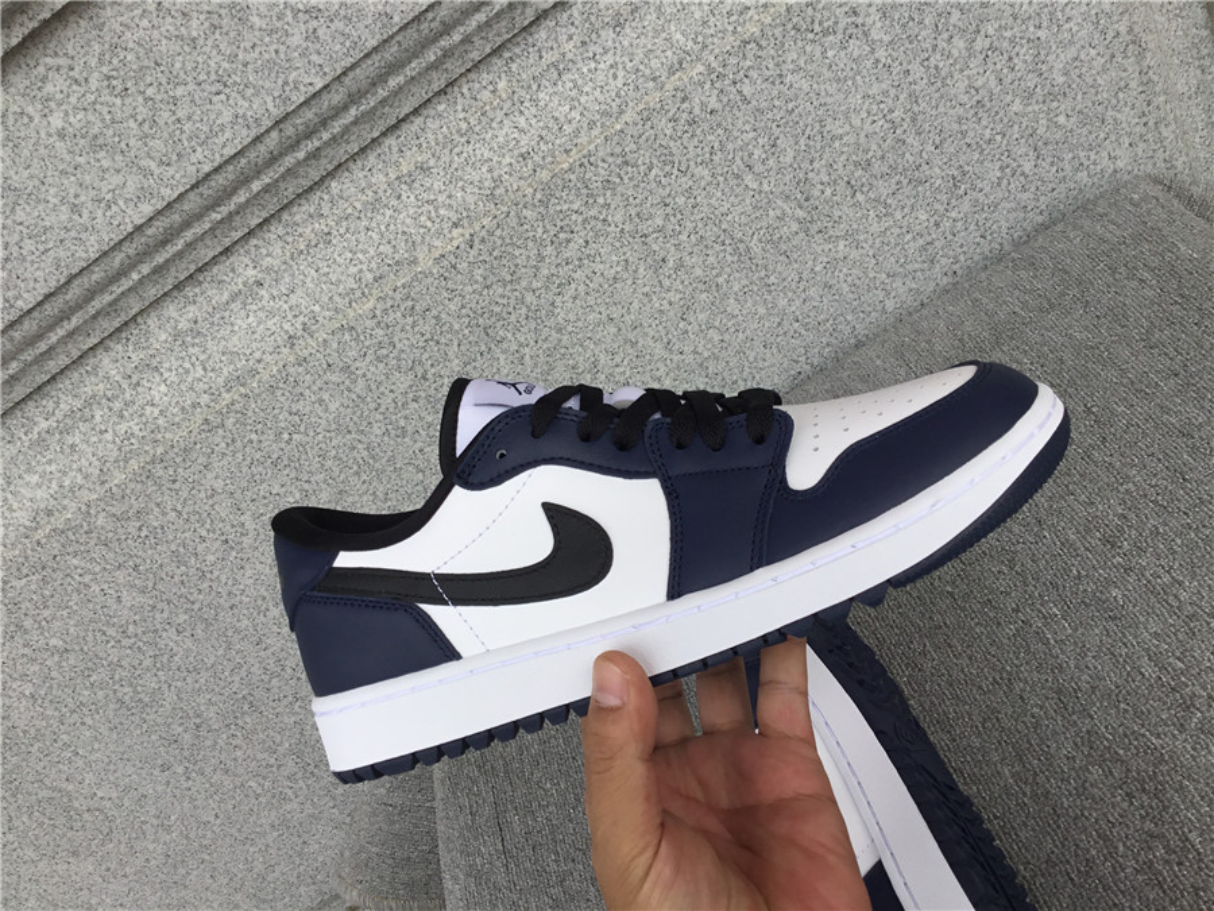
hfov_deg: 58.4
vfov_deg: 45.4
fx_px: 1087
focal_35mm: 31
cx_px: 607
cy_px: 456
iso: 25
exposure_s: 1/375
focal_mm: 3.3
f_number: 2.4
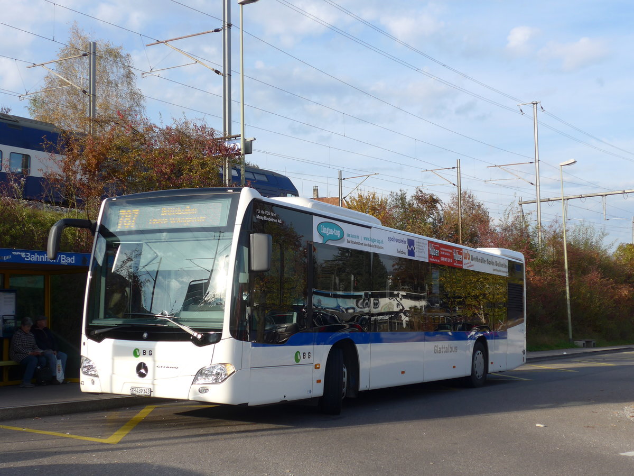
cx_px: 317
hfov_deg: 41.2
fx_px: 843
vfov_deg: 31.5
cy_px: 238
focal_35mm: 46
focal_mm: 9.5
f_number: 3
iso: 80
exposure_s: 1/1000
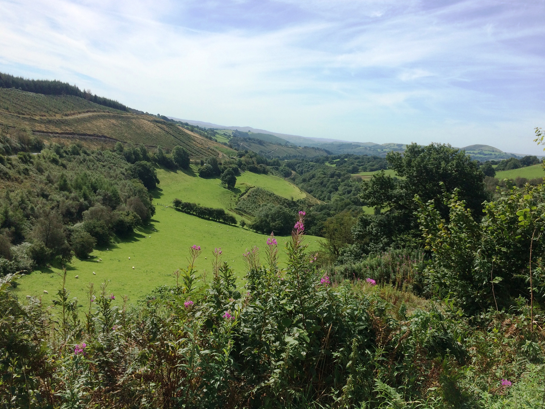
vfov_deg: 44.2
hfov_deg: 56.7
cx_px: 299
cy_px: 204
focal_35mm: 32
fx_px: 504
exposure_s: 1/2564
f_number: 2.2
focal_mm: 4.15
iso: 32
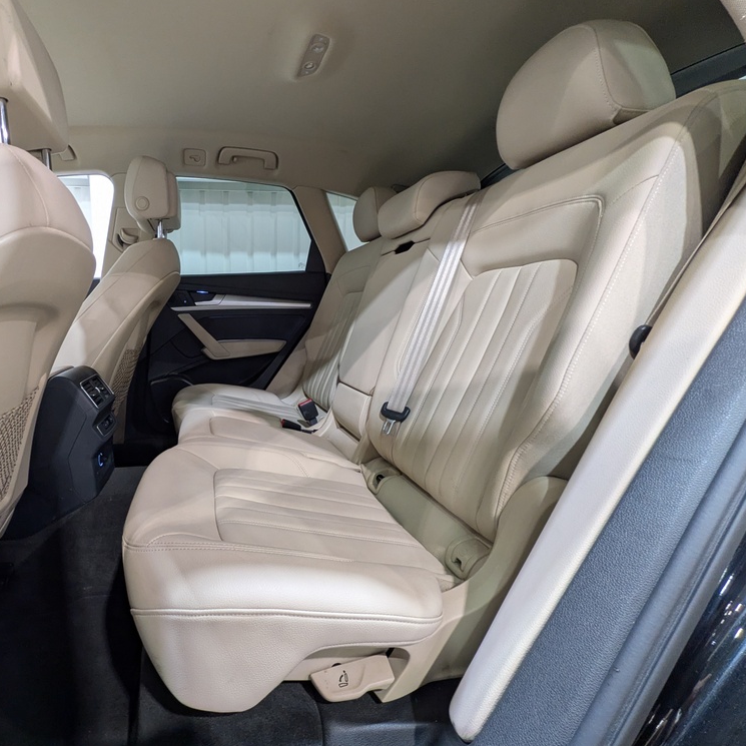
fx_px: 414
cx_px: 242
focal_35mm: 17
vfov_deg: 84.0
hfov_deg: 80.9
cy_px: 375
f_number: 2.2
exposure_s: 1/25
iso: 114
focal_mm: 1.83
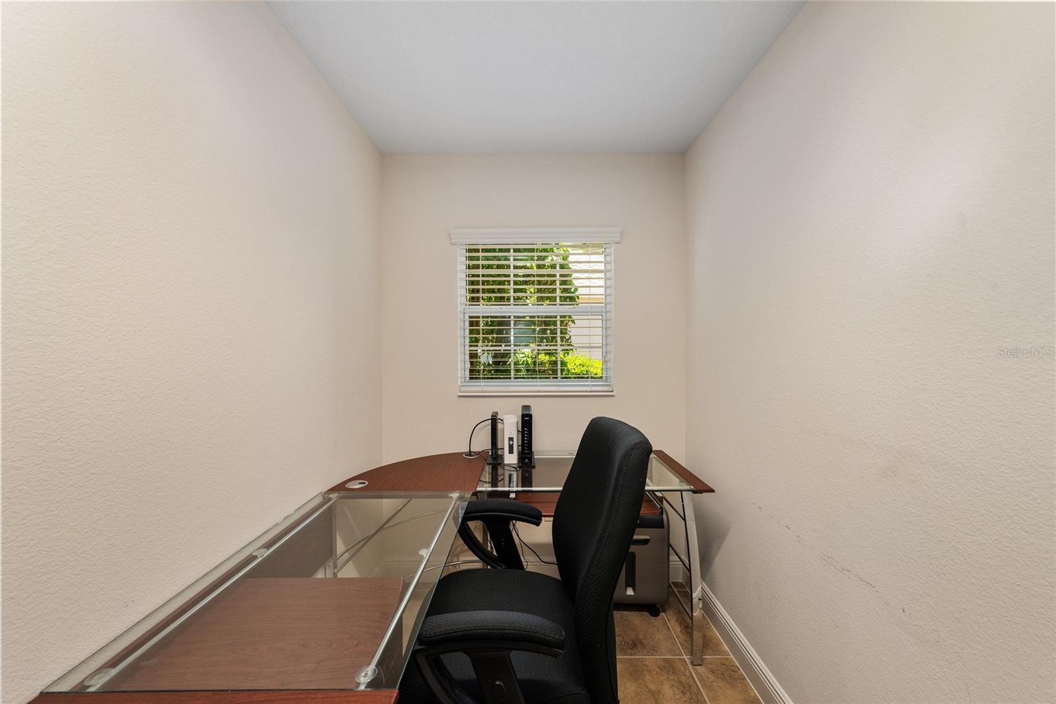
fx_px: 381
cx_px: 528
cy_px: 352
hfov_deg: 108.3
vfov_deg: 85.4
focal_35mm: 13
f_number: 8
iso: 500
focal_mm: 13
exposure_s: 1/15
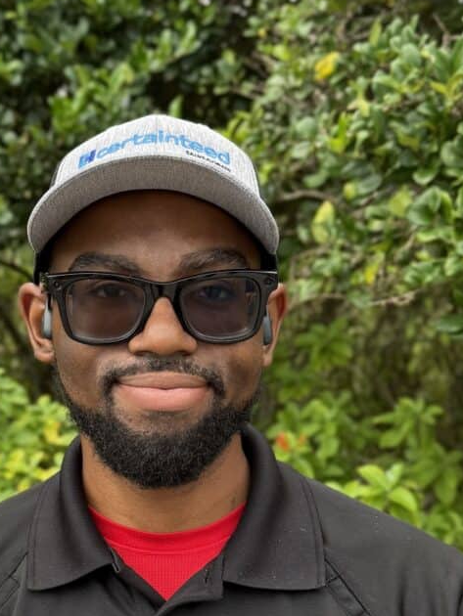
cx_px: 159
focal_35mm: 39
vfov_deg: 46.0
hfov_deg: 36.5
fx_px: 695
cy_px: 469
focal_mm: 6.76
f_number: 1.78
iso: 100
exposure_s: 1/593
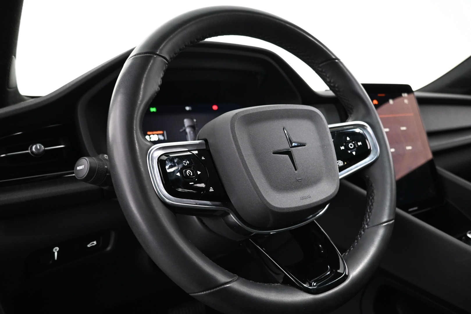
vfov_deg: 53.1
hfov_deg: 73.7
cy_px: 157
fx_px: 314
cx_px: 236
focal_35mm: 24
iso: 1600
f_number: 3.5
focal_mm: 16
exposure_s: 1/20
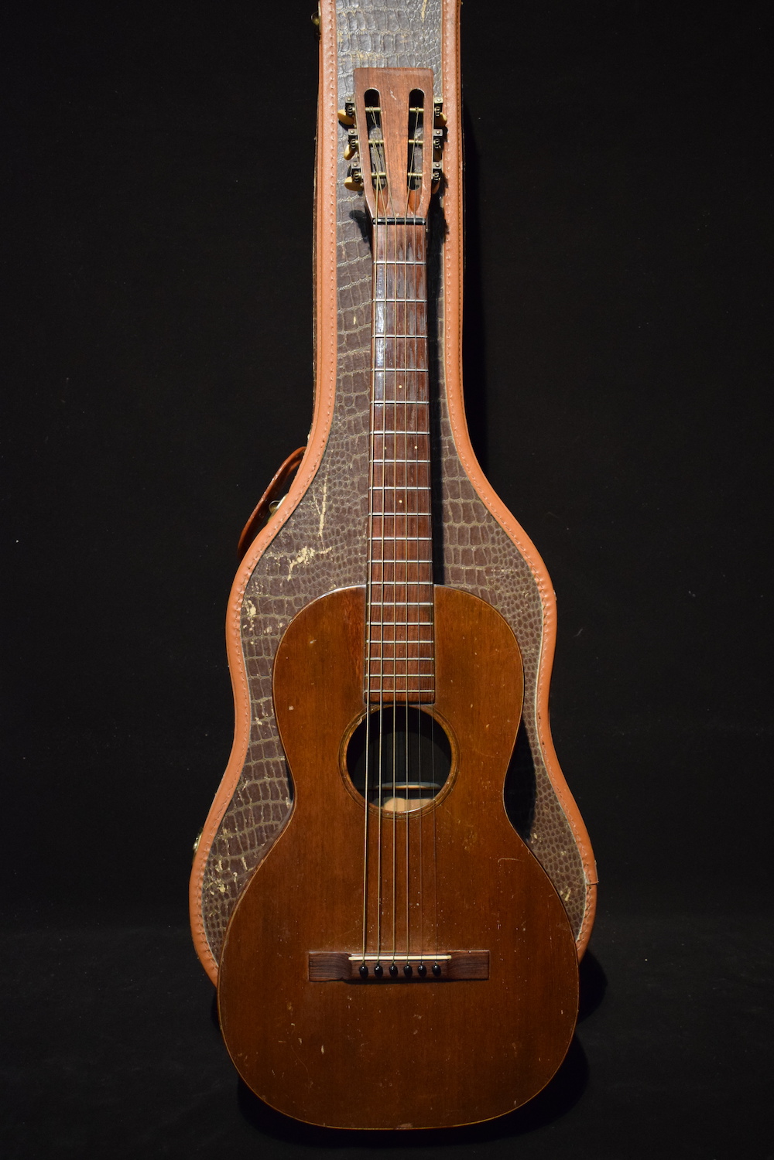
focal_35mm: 39
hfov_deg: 34.2
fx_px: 1258
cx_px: 387
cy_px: 580
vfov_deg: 49.6
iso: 3200
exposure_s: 1/25
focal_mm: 26
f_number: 4
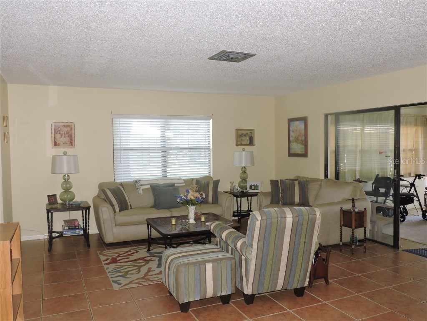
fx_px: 370
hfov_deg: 60.0
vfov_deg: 46.8
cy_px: 160
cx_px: 214
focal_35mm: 30
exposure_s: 1/30
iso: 200
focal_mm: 5.4
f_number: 3.1
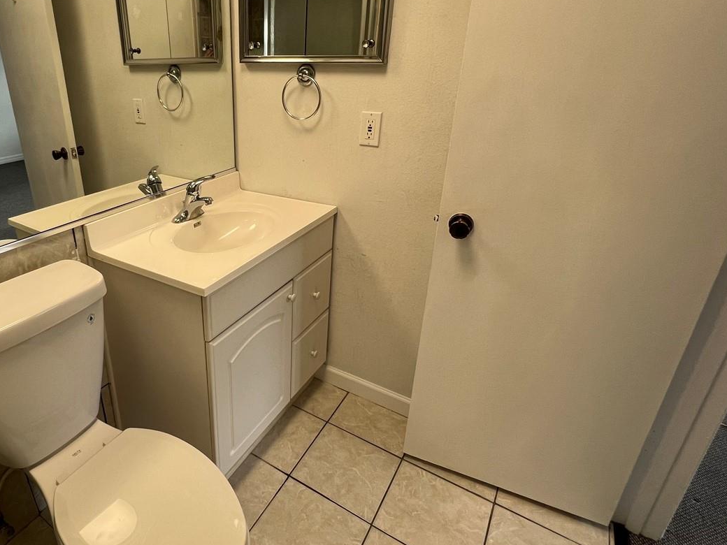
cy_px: 242
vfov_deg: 65.8
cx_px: 242
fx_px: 420
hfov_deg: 79.0
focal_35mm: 20
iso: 125
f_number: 1.8
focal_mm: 1.57
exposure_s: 1/120
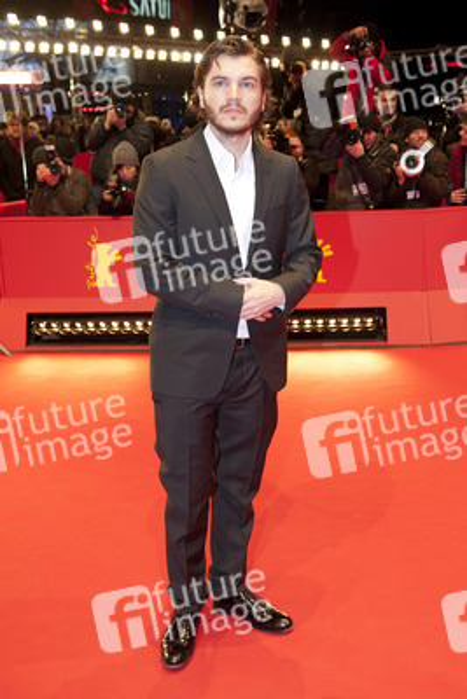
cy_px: 350
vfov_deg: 53.1
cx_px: 234
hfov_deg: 36.9
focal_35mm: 36
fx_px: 700
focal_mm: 36
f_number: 4.5
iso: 1000
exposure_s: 1/160
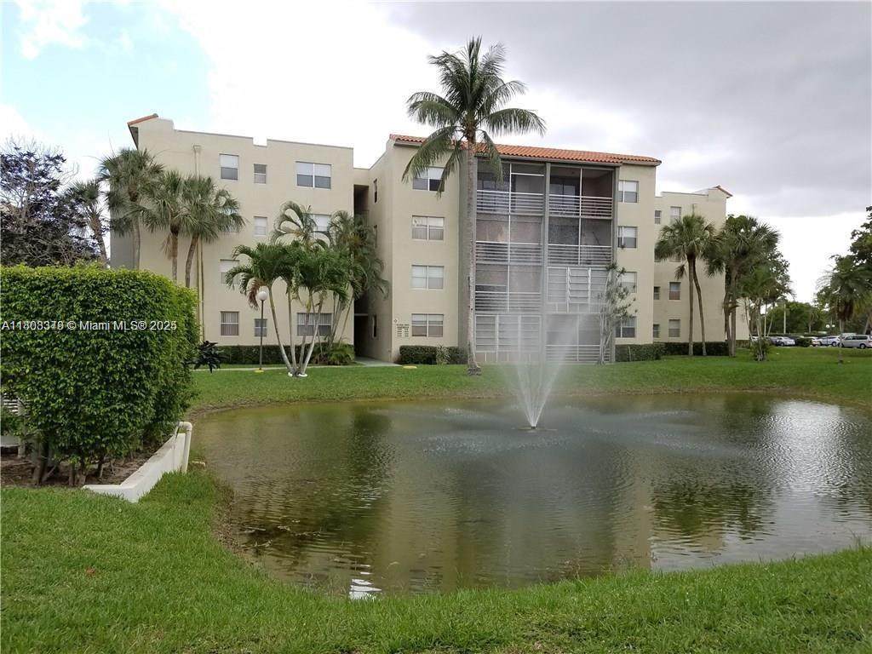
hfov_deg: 67.3
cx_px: 436
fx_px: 655
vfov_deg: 53.1
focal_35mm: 26
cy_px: 327
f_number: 1.7
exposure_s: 1/658
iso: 50
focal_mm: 4.2
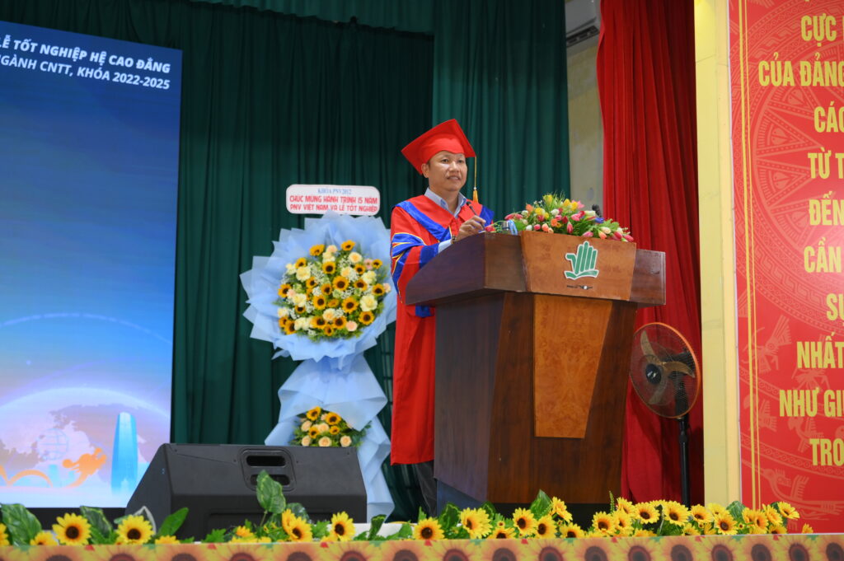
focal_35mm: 57
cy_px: 280
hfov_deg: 35.1
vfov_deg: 23.7
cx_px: 422
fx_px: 1335
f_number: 2.8
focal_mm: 57
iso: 1000
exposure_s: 1/250
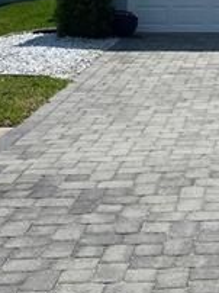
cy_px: 23
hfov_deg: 13.7
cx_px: 358
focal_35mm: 99
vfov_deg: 19.5
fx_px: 837
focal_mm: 4.25
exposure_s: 1/6061
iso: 32
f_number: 1.8
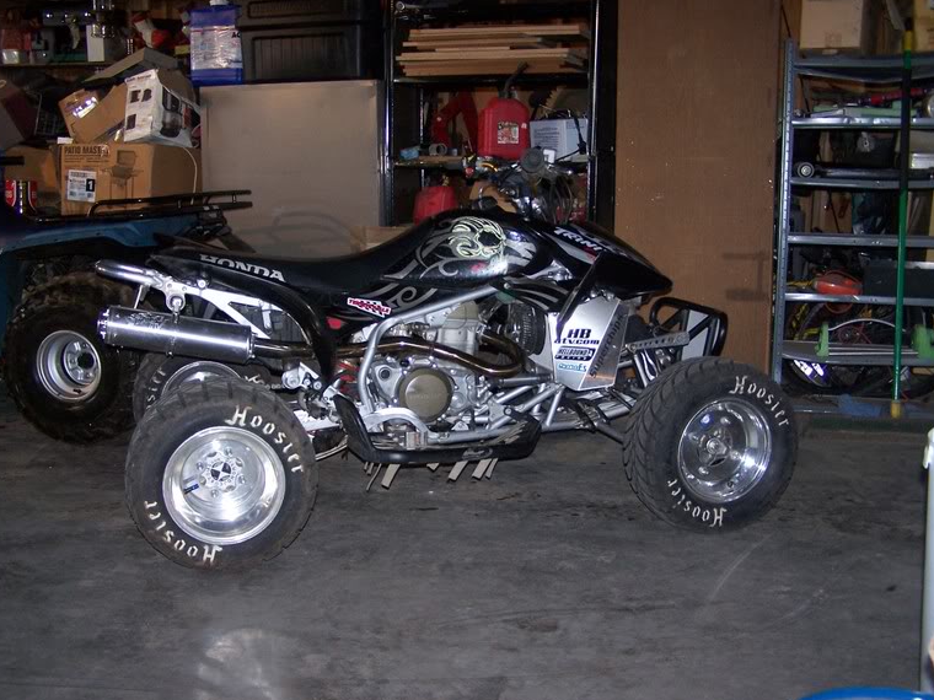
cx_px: 458
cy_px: 339
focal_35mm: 40
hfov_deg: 46.8
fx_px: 1079
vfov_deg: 36.0
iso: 140
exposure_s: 1/45
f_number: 2.8
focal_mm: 6.3
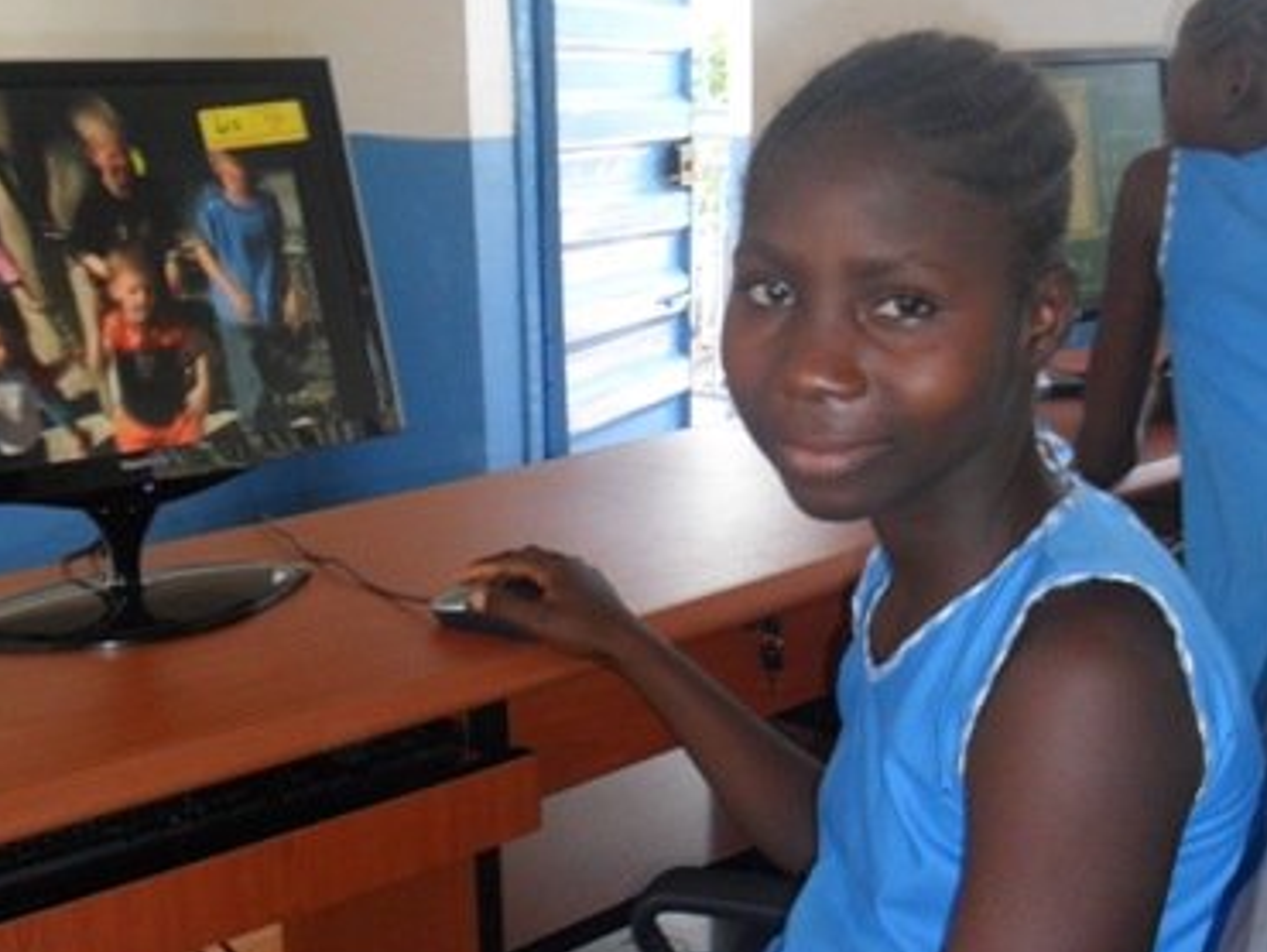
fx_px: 1831
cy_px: 712
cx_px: 632
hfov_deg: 38.2
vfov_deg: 28.7
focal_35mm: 50
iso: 240
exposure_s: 1/45
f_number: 4
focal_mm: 6.6
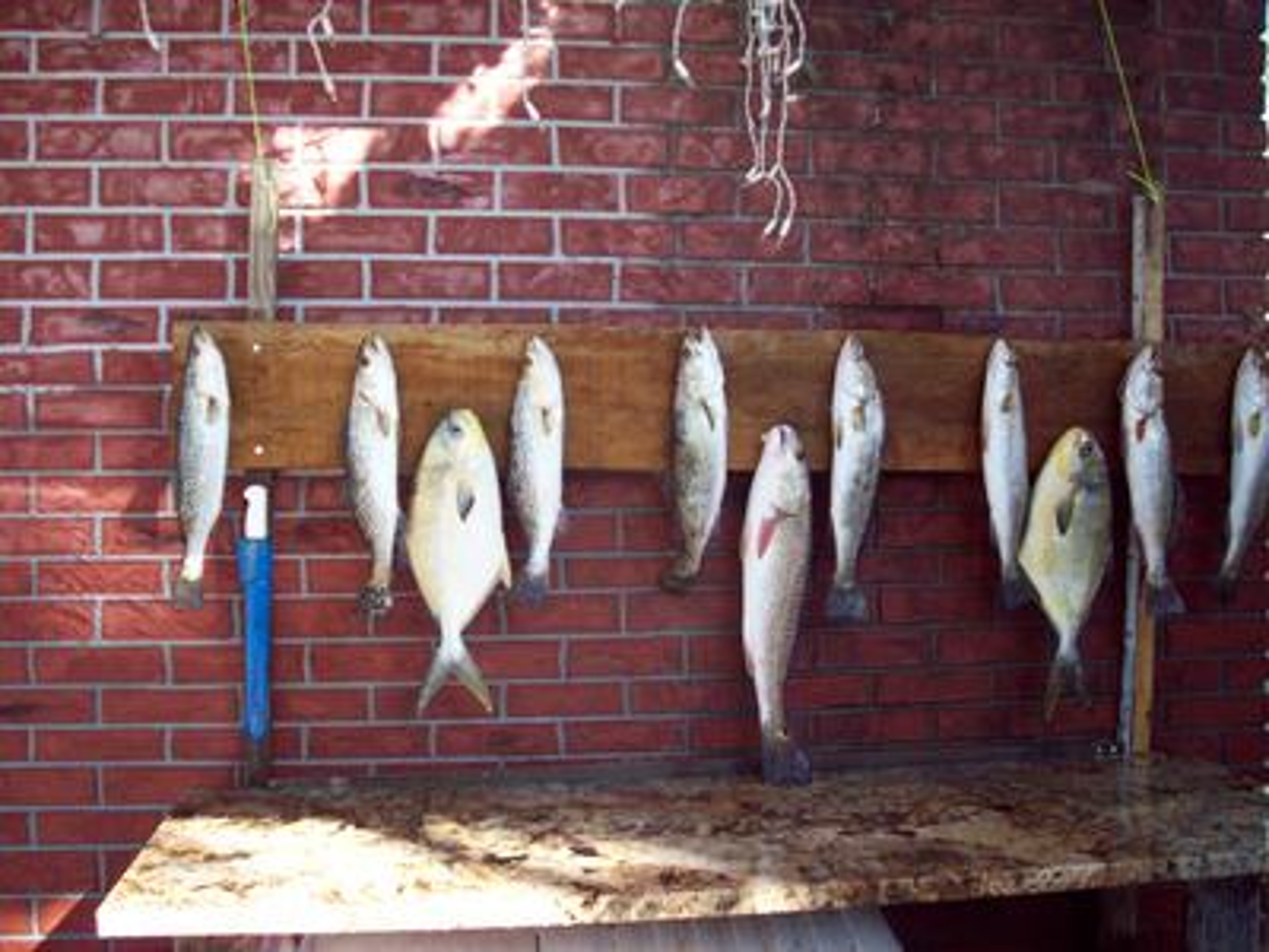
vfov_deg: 38.7
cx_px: 634
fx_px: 1356
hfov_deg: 50.1
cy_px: 476
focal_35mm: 37
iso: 80
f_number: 2.8
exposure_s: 1/89.9
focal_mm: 6.2
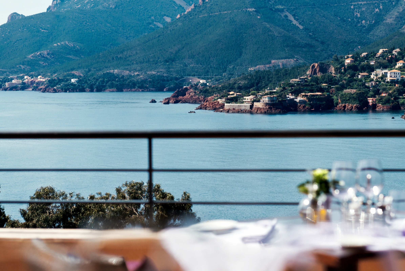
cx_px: 265
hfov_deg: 21.0
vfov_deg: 14.1
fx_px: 1092
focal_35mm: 97
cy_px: 112
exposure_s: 1/200
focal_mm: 70
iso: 125
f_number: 5.6
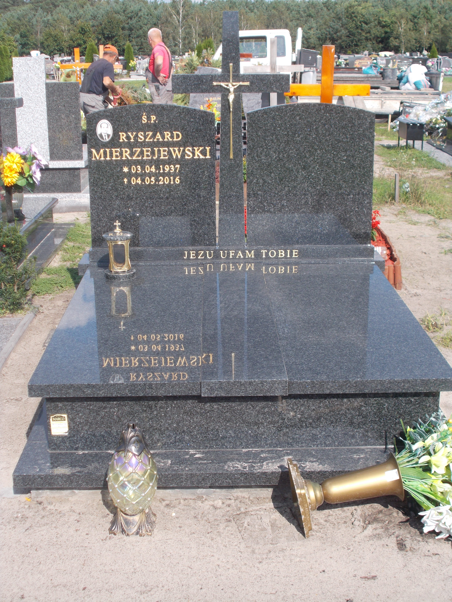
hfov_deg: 29.1
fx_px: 871
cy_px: 301
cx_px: 226
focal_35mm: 50
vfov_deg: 38.2
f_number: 4.5
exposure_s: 1/320
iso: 80
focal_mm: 9
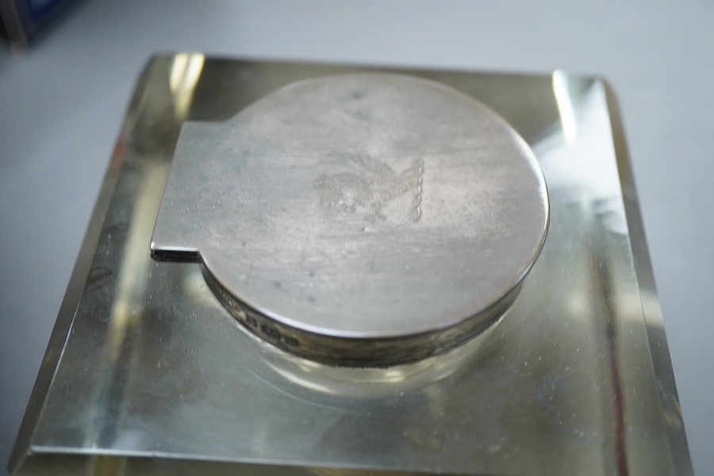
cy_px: 238
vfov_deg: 29.9
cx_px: 357
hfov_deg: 43.6
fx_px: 892
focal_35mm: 45
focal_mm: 30
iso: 1600
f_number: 4.5
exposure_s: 1/125
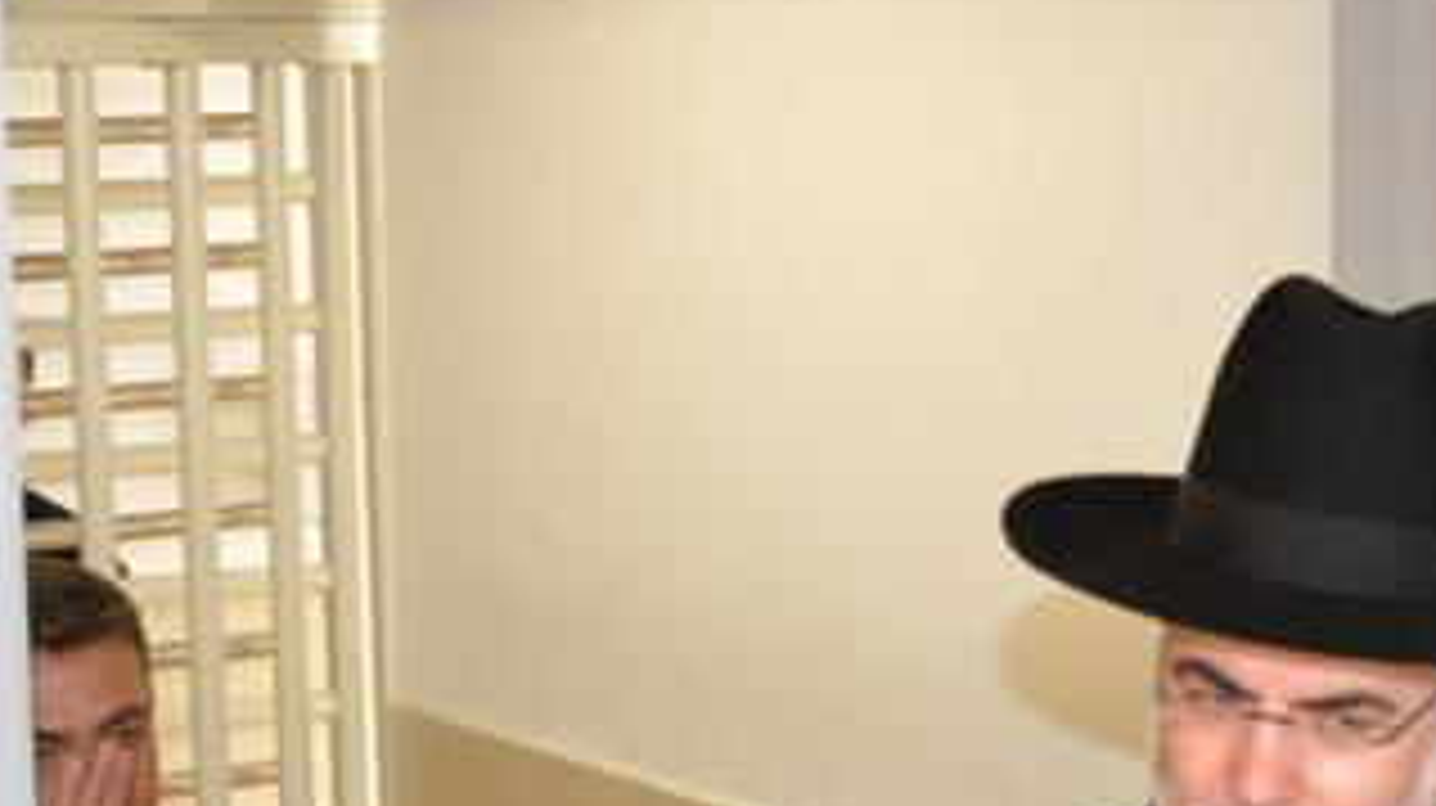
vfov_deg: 9.9
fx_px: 4605
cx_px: 711
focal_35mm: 121
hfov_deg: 17.7
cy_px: 923
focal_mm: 24
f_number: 4
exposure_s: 1/60
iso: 500
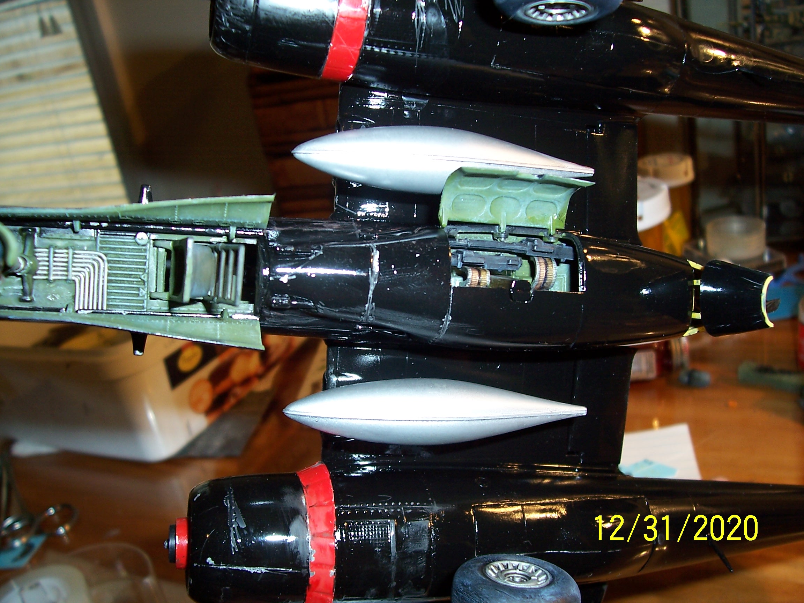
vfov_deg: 41.8
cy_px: 302
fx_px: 790
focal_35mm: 34
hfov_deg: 54.0
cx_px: 402
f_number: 2.7
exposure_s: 1/60
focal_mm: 5.6
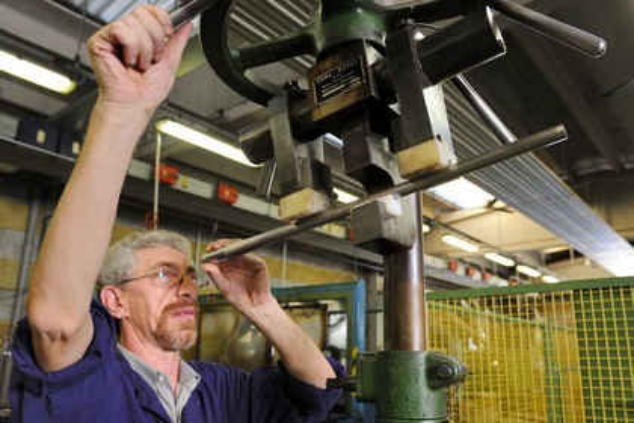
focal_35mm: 28
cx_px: 317
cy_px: 212
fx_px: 493
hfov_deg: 65.5
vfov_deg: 46.4
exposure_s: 1/50
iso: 800
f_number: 4.5
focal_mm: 28
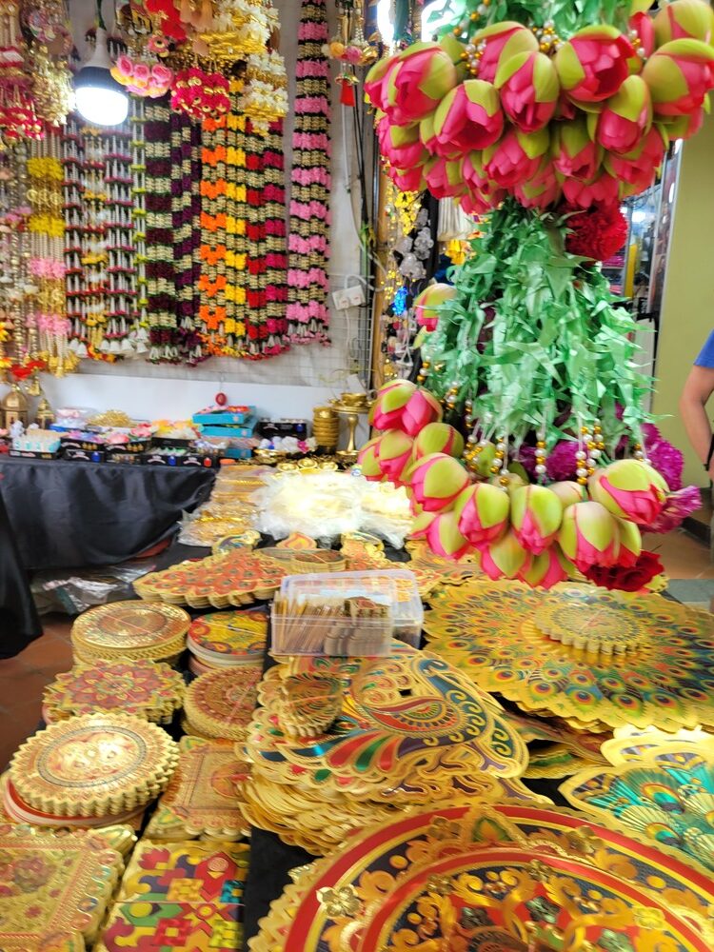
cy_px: 476
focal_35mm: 26
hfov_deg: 53.1
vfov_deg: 67.3
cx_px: 357
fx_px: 715
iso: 40
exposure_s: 1/151
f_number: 1.8
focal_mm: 5.4
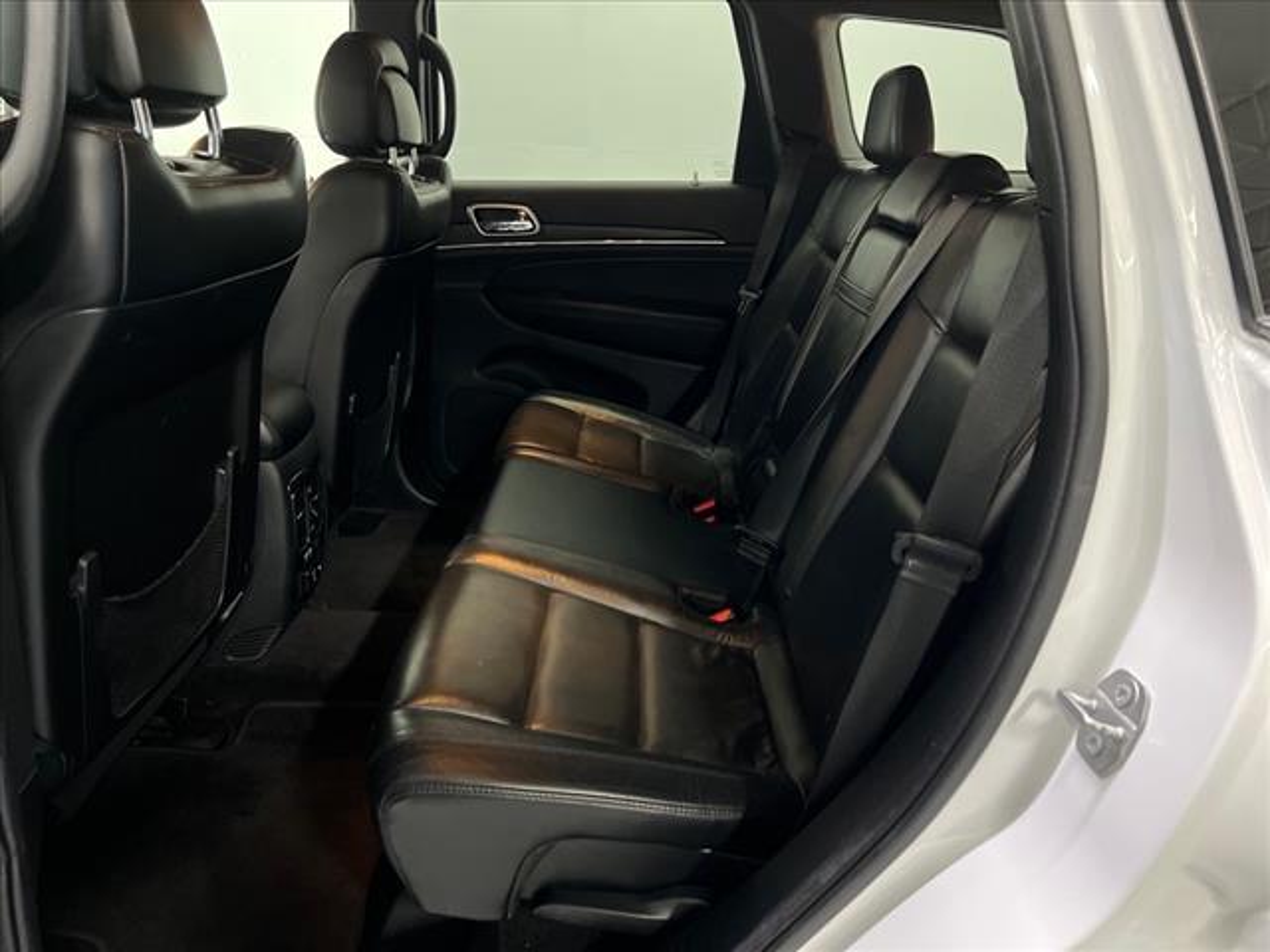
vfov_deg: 53.1
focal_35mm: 26
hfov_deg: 67.3
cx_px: 635
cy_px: 476
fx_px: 954
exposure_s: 1/30
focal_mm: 5.7
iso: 640
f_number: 1.5
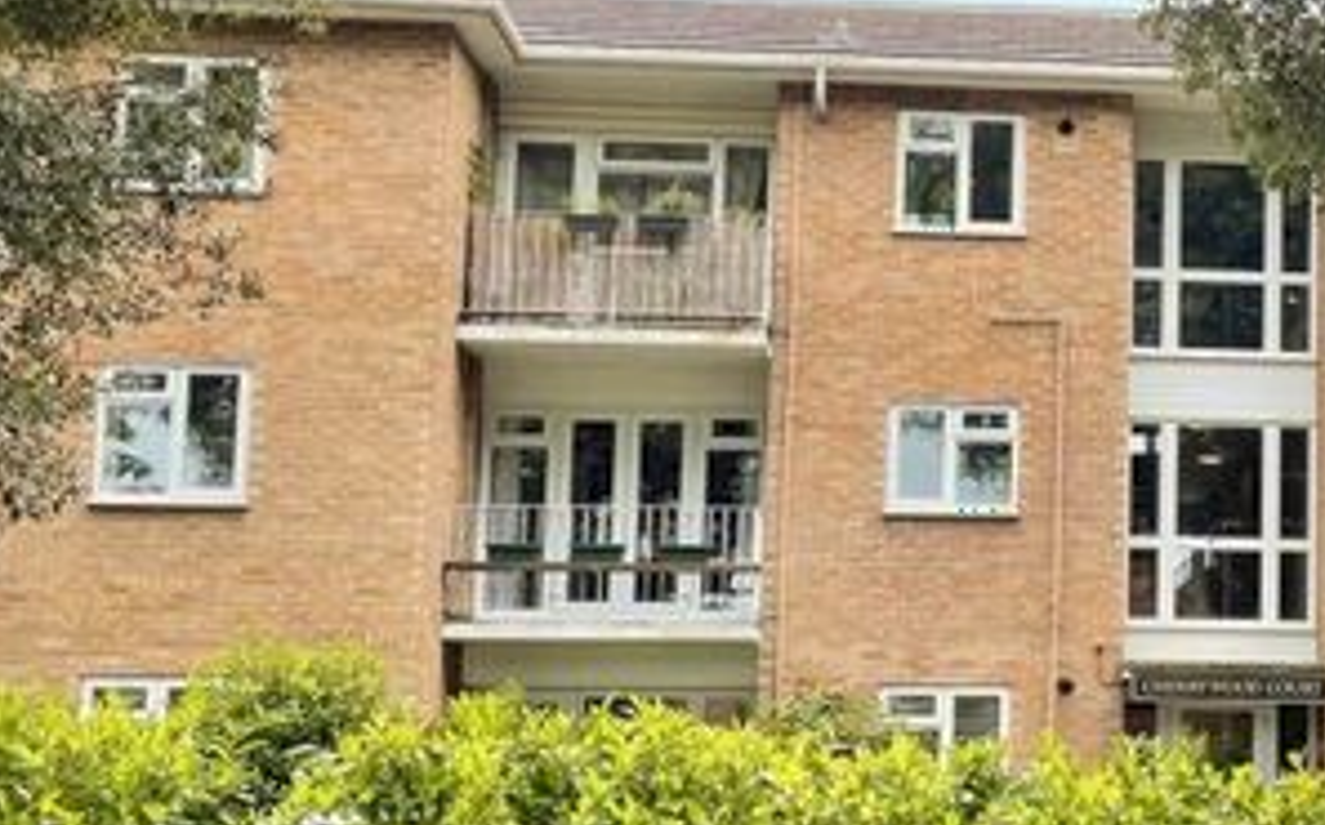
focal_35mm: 65
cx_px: 1231
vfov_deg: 19.5
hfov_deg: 30.0
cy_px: 47
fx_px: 2345
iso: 32
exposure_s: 1/367
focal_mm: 4.2
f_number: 1.6
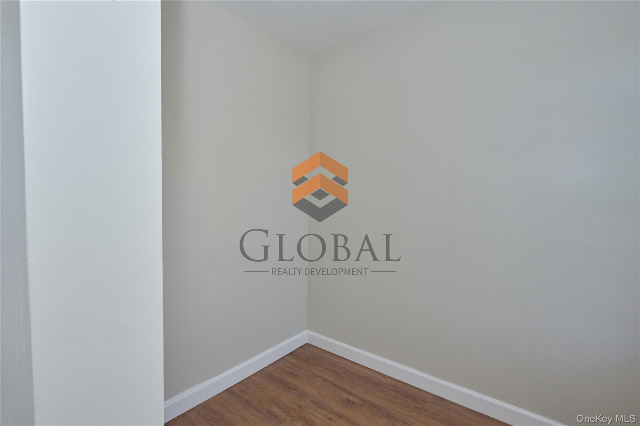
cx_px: 320
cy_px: 213
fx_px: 284
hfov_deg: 96.7
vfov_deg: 73.7
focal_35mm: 16
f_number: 16
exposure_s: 1/80
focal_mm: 16
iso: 1600
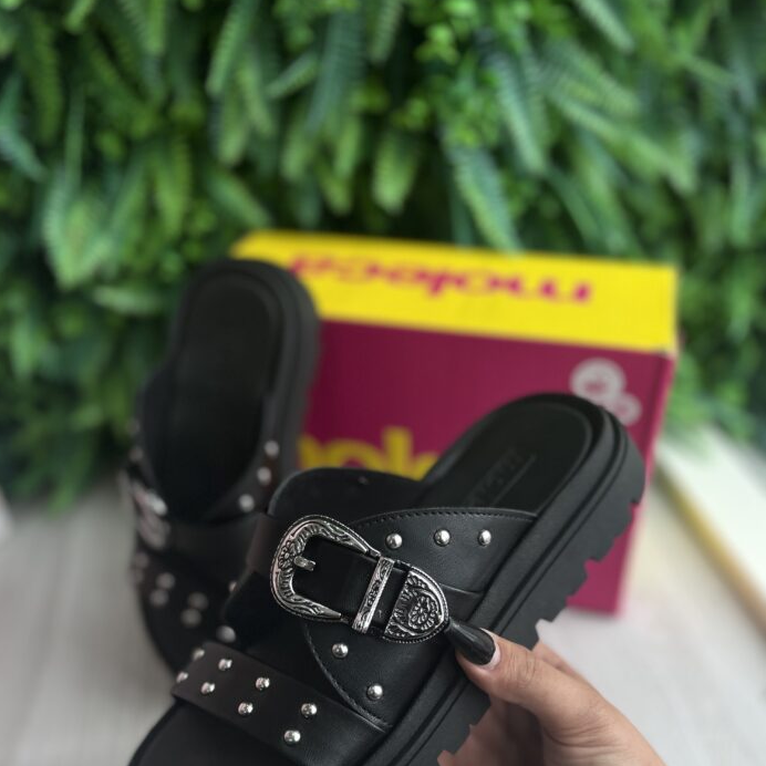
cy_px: 505
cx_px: 382
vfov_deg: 51.6
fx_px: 776
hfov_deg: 52.5
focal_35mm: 31
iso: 40
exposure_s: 1/285
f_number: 1.5
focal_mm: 5.7
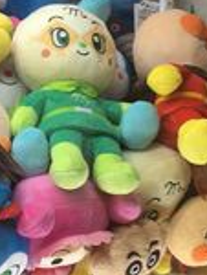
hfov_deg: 12.7
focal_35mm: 116
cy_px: 70
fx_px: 922
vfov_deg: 16.9
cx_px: 13
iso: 40
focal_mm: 4.15
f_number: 2.2
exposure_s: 1/120
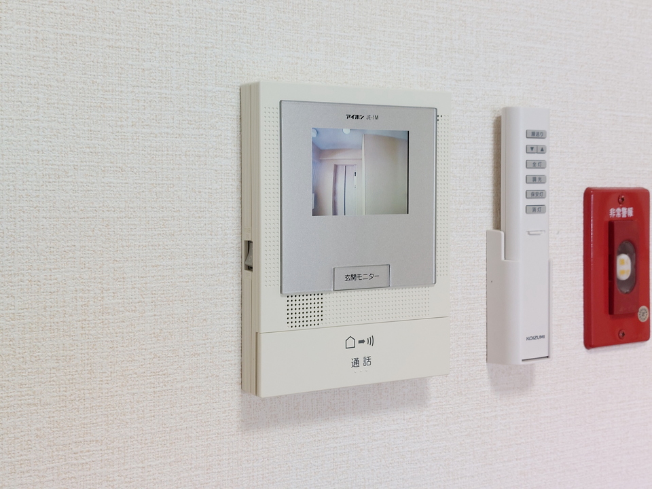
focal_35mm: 24
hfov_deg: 71.6
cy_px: 244
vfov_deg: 56.8
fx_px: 452
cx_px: 326
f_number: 1.8
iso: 64
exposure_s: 1/60
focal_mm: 5.23
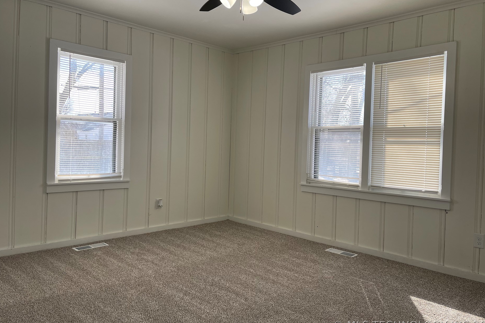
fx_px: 364
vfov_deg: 47.9
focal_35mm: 27
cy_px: 145
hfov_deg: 67.4
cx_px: 251
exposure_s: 1/540
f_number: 1.6
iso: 32
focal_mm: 5.1
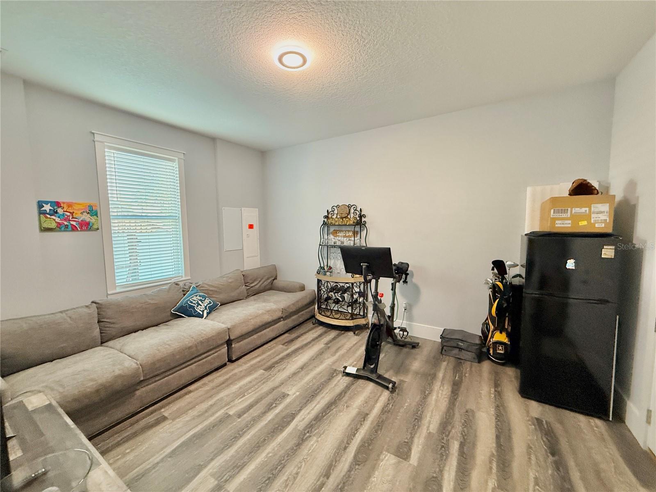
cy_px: 246
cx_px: 328
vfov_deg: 85.7
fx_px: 265
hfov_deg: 102.1
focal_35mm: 14
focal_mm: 2.22
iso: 500
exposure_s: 1/60
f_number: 2.2
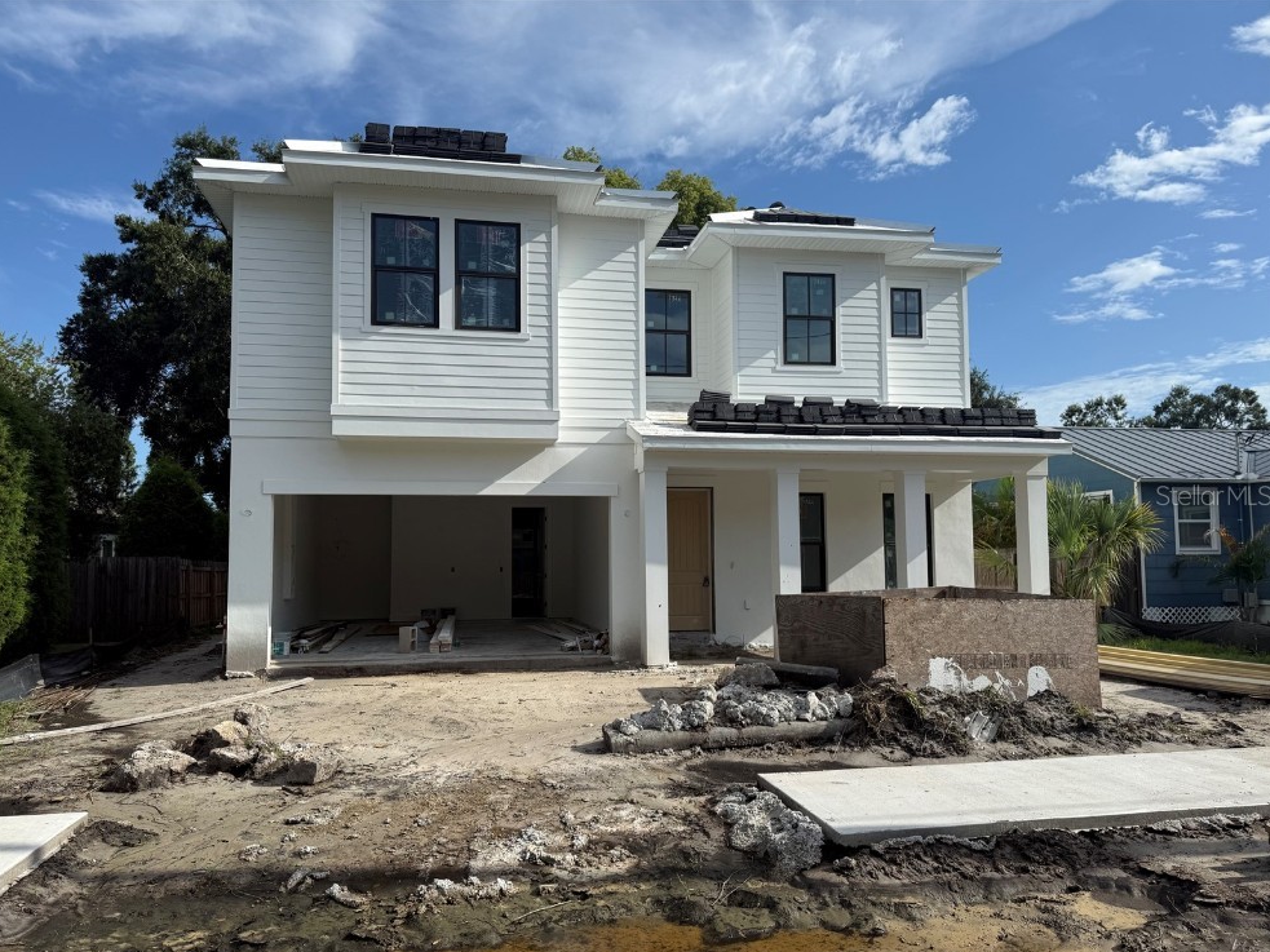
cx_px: 616
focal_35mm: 25
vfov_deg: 54.9
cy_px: 495
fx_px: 917
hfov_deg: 69.4
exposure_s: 1/6711
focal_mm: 6.76
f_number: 1.78
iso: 80
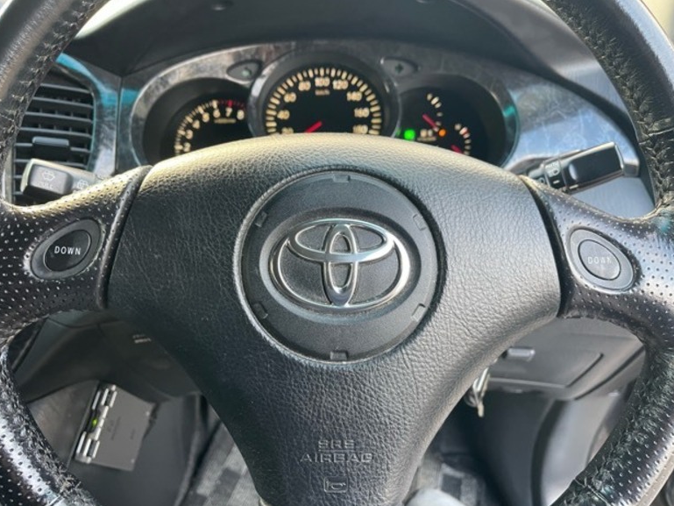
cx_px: 325
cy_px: 248
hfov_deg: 67.3
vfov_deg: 53.1
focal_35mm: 26
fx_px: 506
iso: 200
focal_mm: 5.1
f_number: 1.6
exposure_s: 1/50
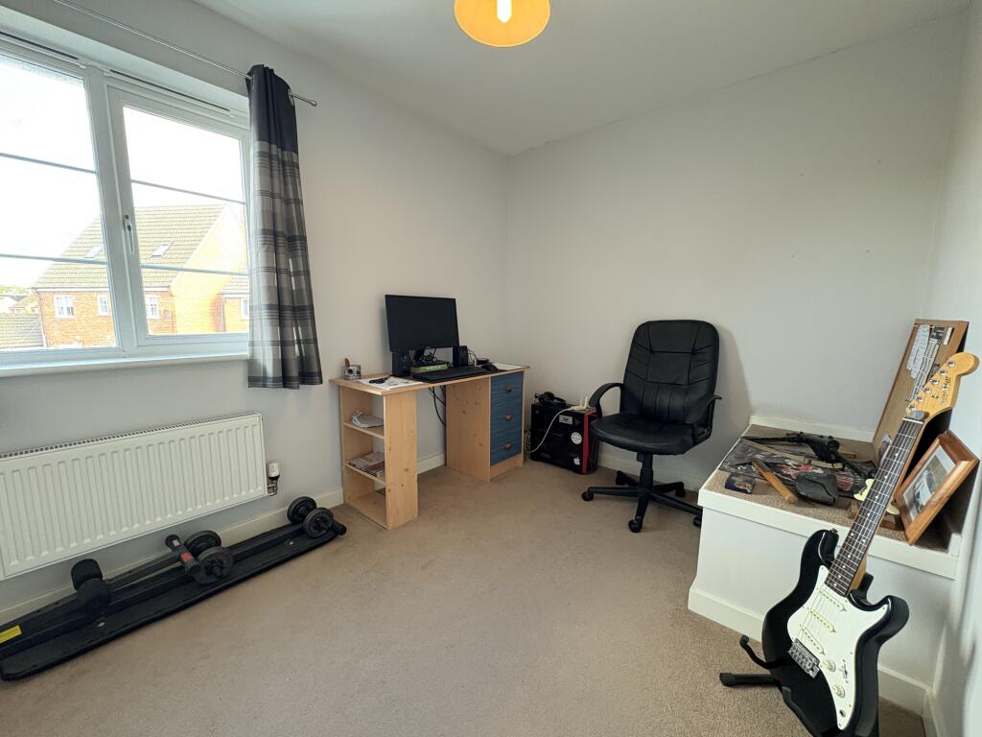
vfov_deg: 85.7
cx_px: 491
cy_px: 368
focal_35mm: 14
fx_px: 397
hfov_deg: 102.1
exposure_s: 1/50
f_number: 2.2
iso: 320
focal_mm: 2.22
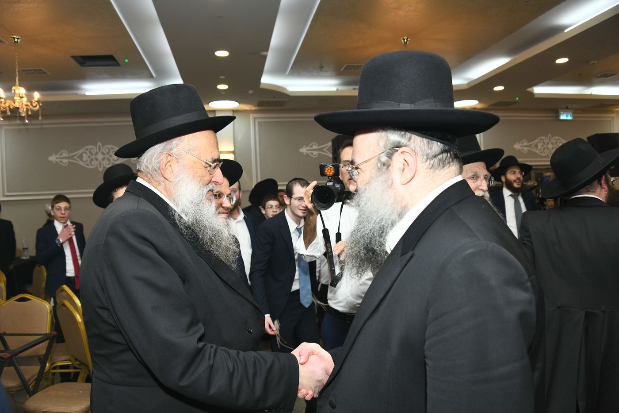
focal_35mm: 28
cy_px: 206
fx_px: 481
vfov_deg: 46.4
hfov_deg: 65.5
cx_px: 310
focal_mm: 28
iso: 1000
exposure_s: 1/200
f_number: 5.6
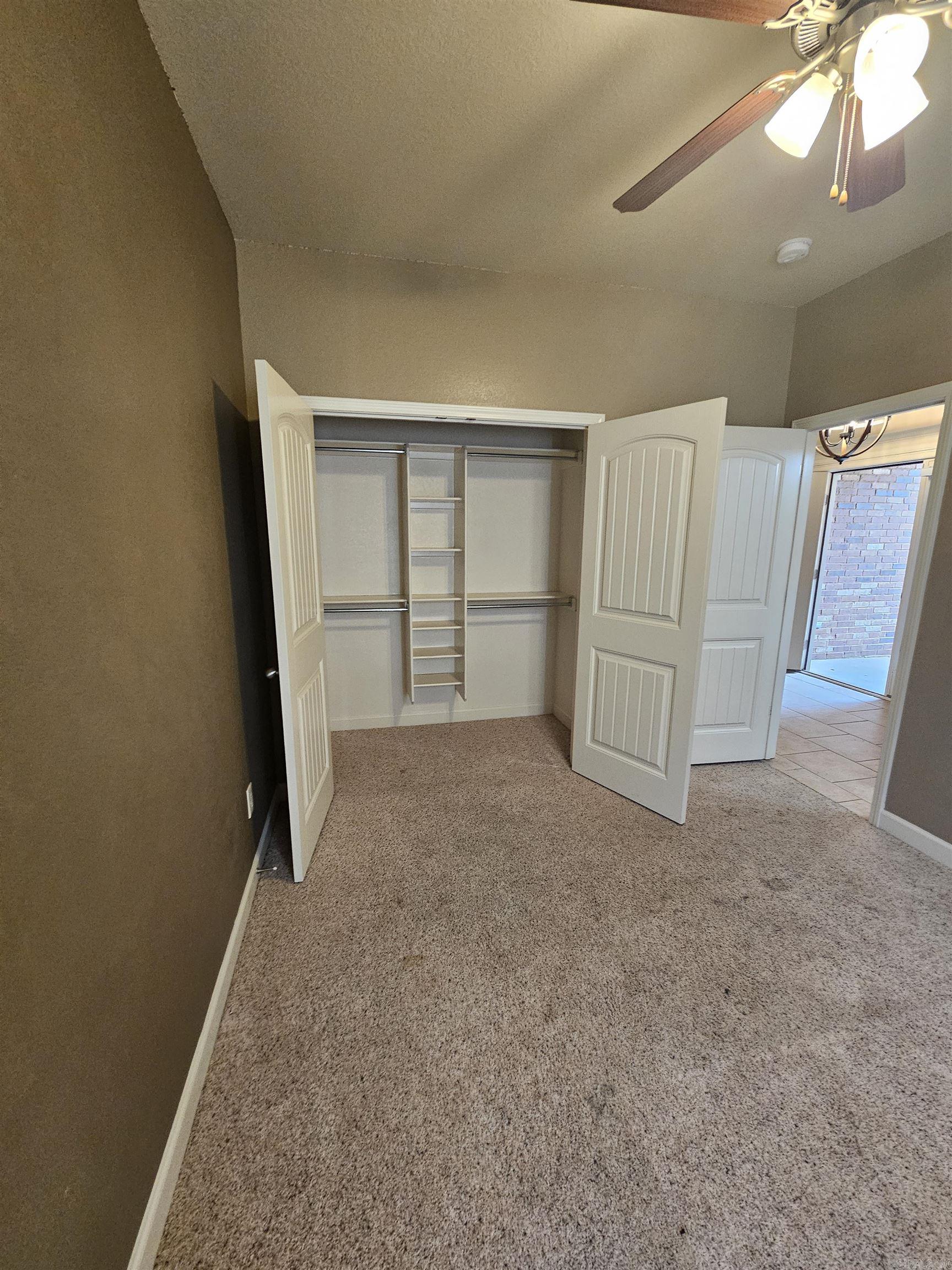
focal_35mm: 13
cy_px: 635
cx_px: 476
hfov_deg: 89.9
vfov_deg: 106.2
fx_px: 477
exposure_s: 1/40
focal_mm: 2.2
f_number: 2.2
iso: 400
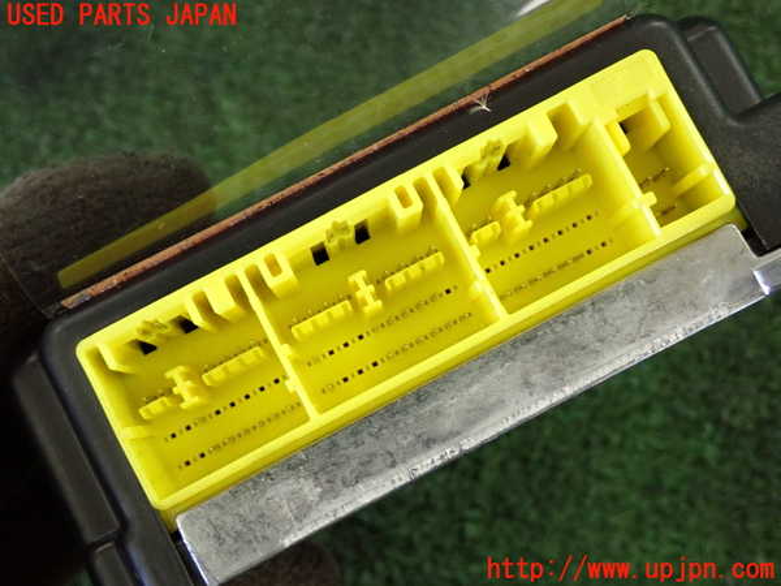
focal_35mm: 58
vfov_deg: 25.2
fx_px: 1309
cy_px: 293
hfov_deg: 33.2
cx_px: 390
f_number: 3.5
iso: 640
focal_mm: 10.35
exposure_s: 1/125
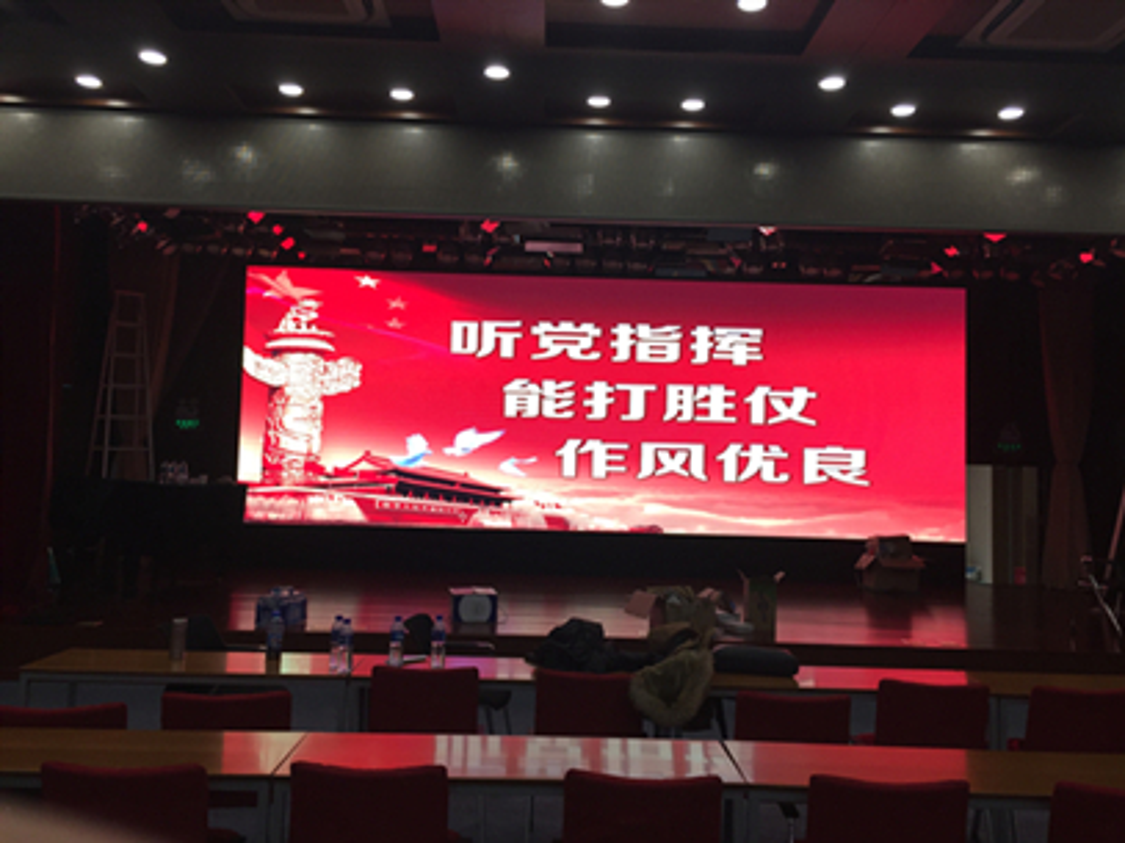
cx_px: 562
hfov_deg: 61.7
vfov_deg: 48.2
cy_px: 422
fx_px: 942
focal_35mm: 29
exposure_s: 1/50
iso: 32
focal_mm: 4.15
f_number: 2.2
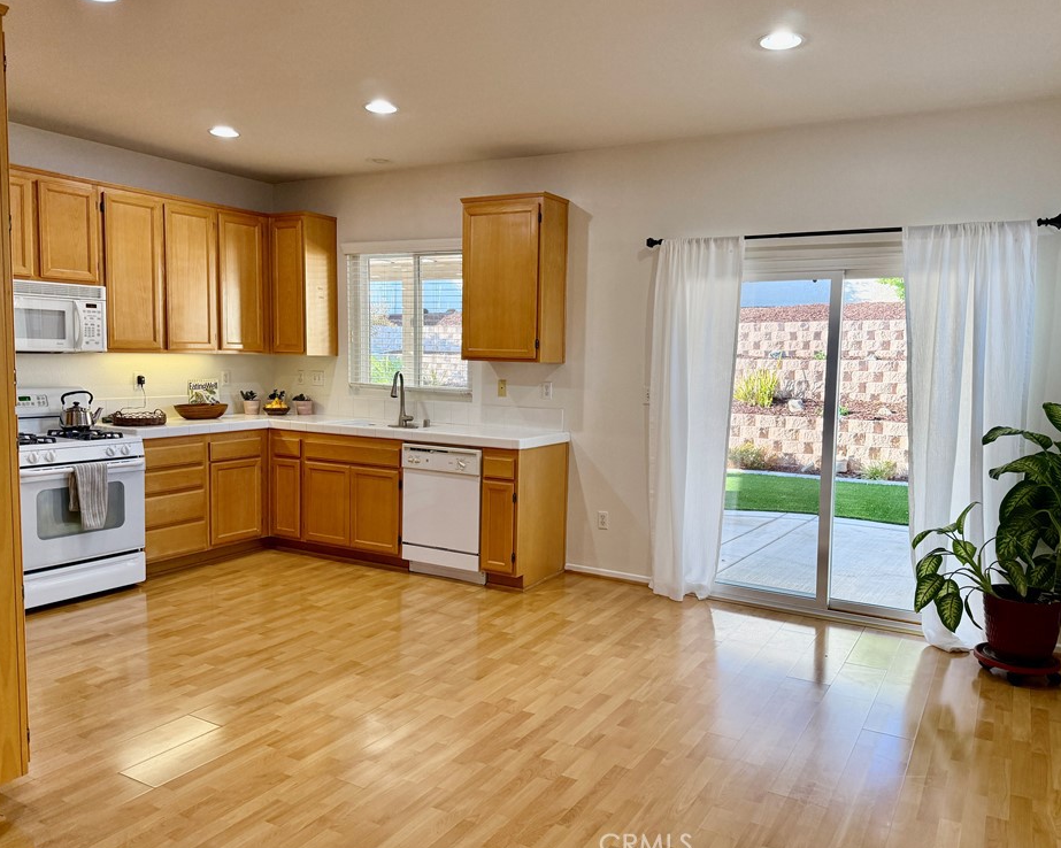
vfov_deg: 54.9
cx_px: 556
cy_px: 419
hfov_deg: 66.0
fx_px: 816
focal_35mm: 26
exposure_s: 1/234
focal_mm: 6.76
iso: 160
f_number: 1.78
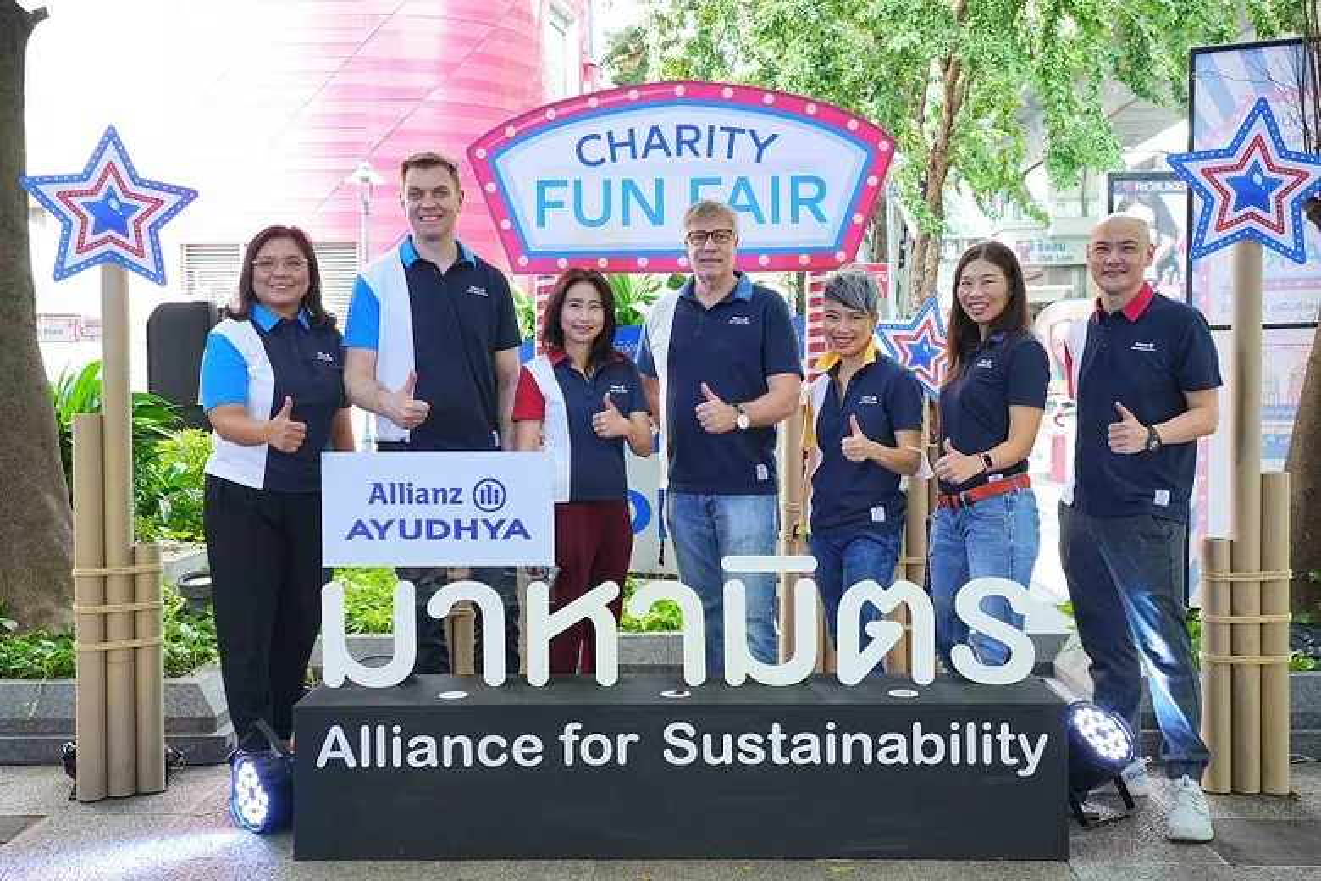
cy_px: 440
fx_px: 1321
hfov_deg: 53.1
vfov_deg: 36.9
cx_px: 660
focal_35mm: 36
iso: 800
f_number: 5.6
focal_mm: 36
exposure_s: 1/80
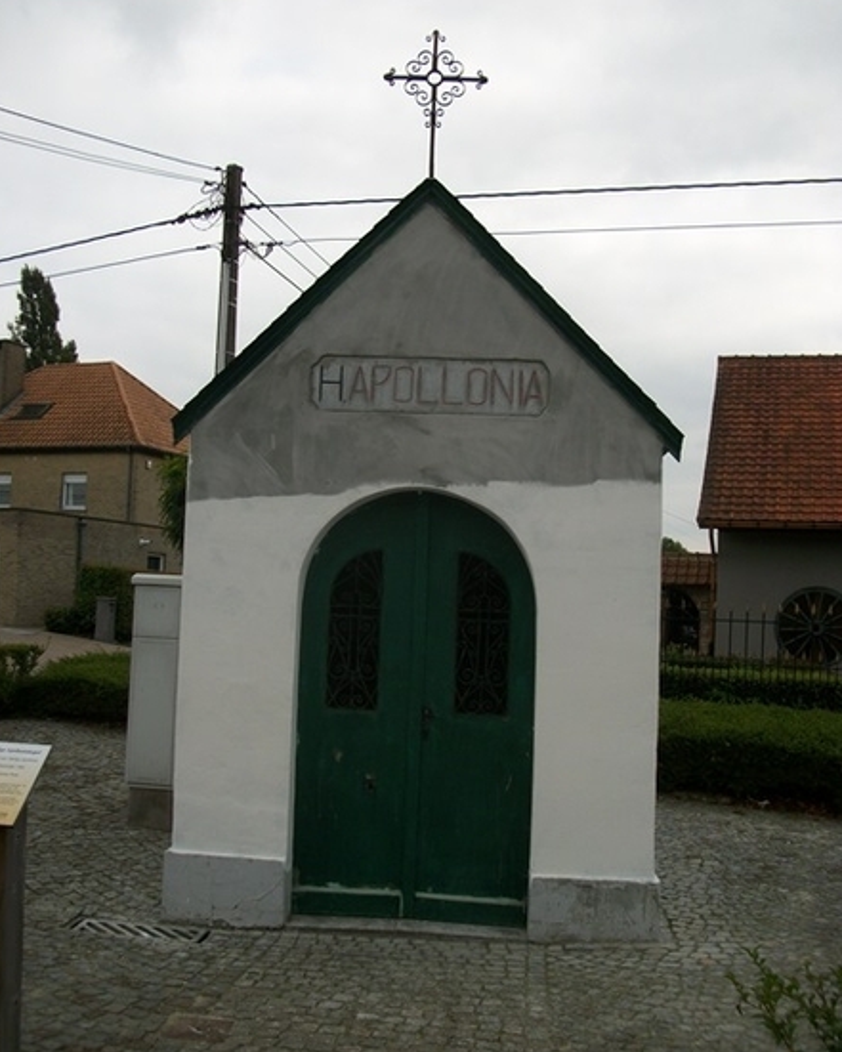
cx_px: 416
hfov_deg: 43.4
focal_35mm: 34
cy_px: 521
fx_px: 1059
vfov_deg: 52.8
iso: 80
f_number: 2.9
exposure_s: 1/1000
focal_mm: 5.7
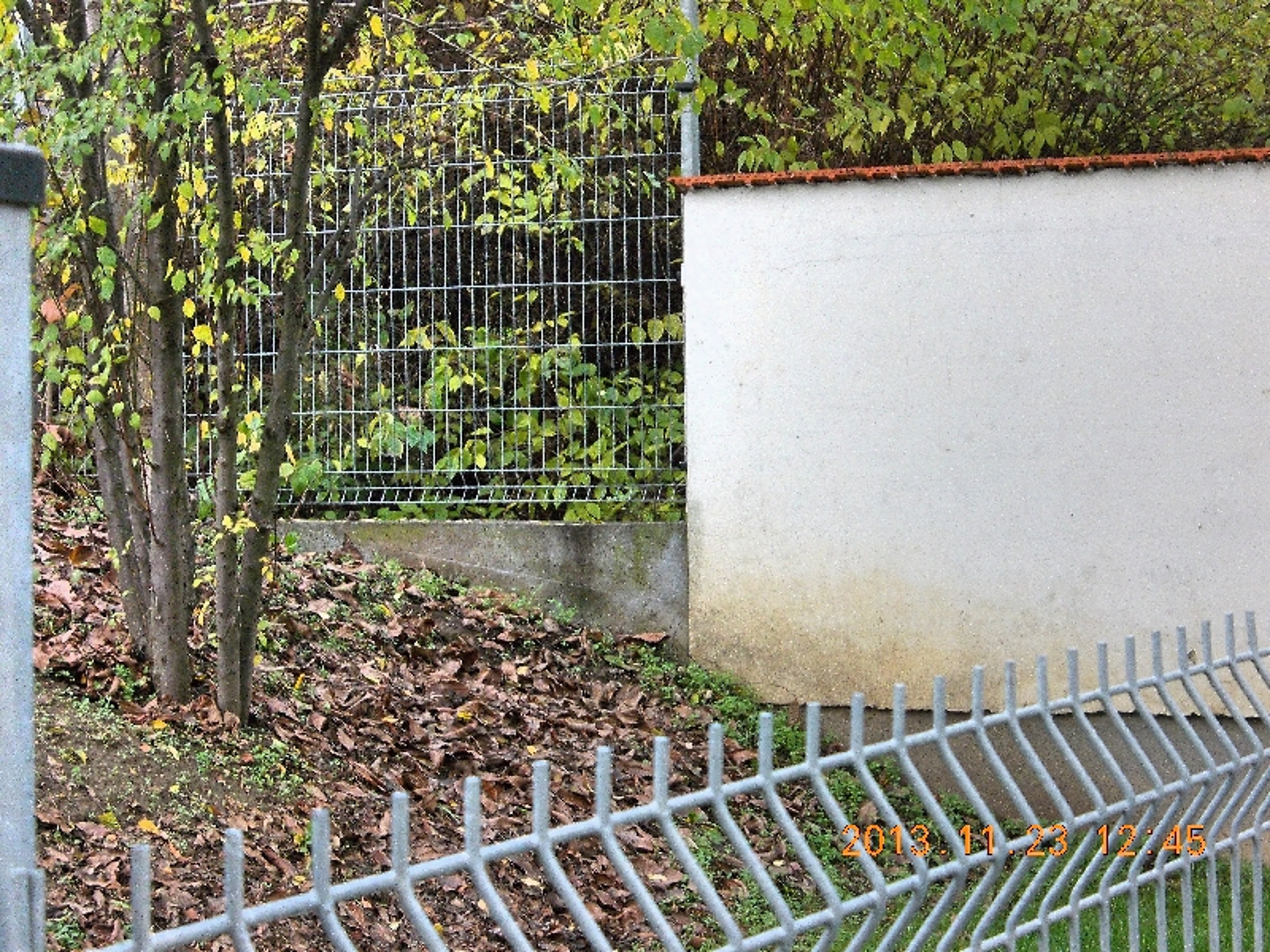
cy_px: 476
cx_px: 635
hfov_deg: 20.4
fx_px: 3522
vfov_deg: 15.4
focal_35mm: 96
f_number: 5.3
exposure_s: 1/60
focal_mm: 13.6
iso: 125
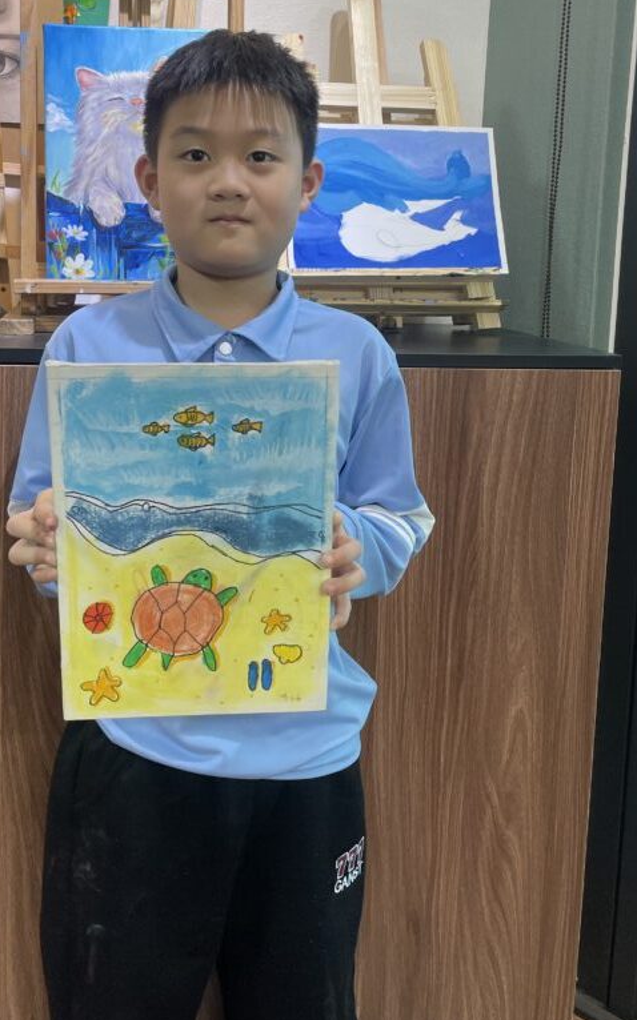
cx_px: 285
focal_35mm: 36
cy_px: 373
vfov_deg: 53.3
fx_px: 1001
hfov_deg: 35.3
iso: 80
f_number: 1.6
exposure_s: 1/100
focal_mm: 4.2
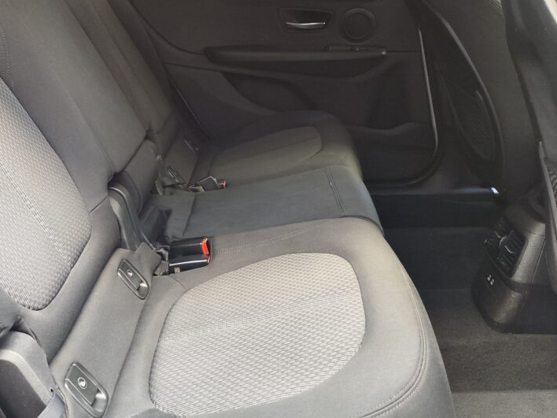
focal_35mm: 39
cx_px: 238
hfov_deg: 47.7
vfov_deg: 36.5
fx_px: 628
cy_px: 142
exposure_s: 1/64.2
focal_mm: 7.01
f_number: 1.69
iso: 339
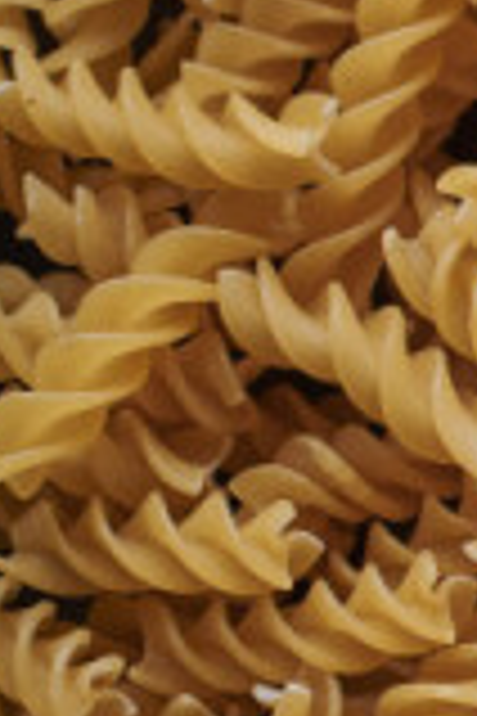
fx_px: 4988
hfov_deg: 5.0
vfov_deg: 8.2
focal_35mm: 251
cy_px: 563
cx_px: 1732
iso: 160
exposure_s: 1/100
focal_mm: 50
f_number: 8
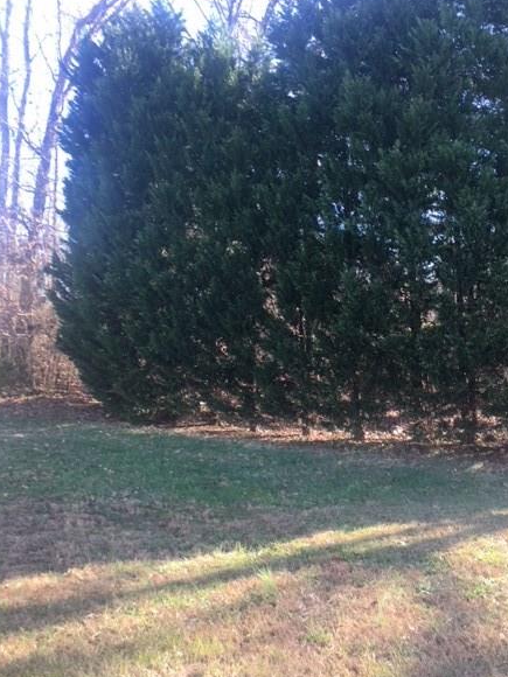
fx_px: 626
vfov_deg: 56.8
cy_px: 356
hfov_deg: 44.1
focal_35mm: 32
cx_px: 270
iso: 32
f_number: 2.2
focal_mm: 4.15
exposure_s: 1/120
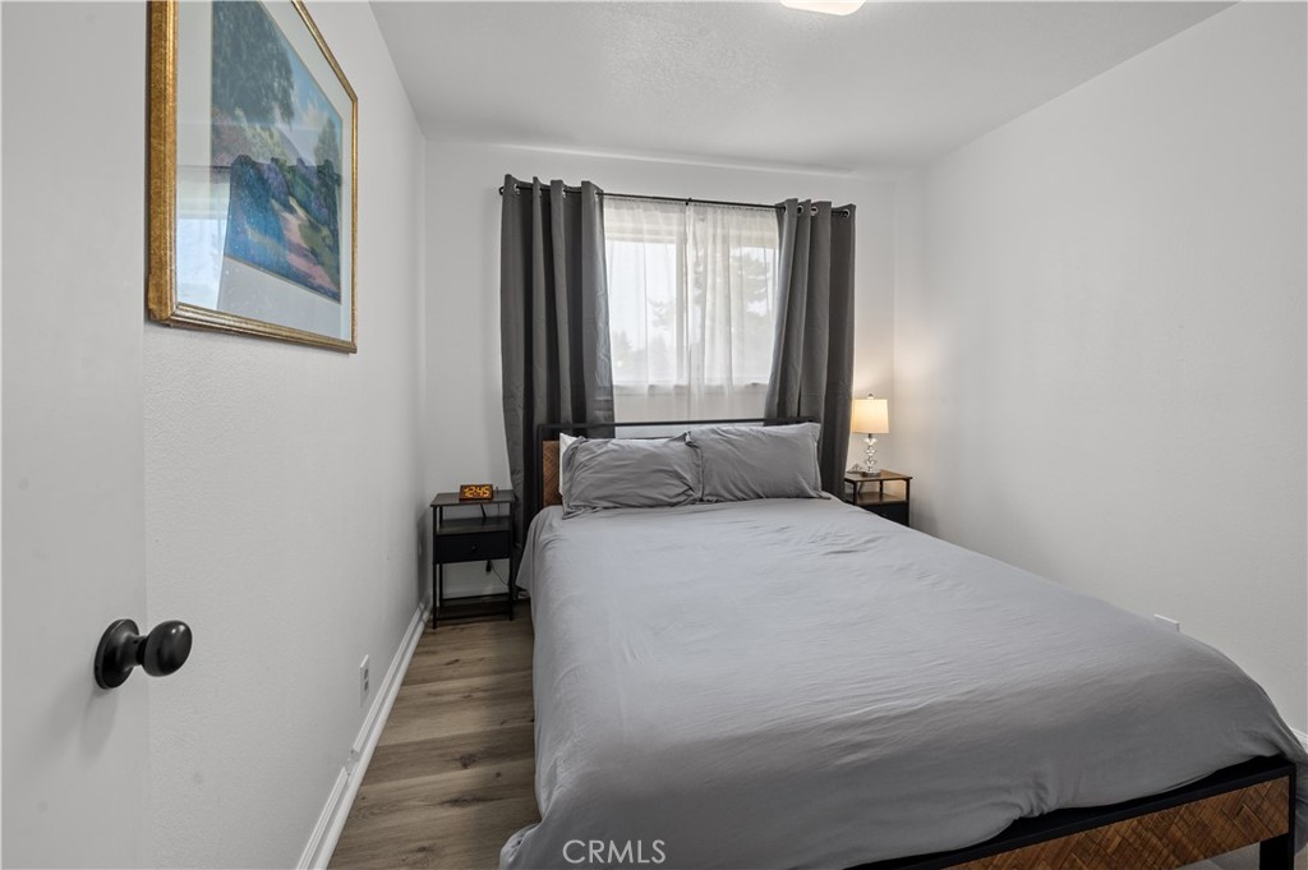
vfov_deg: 77.2
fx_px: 545
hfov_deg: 100.4
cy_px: 435
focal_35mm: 15
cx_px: 654
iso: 250
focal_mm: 15
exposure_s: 1/5
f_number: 9
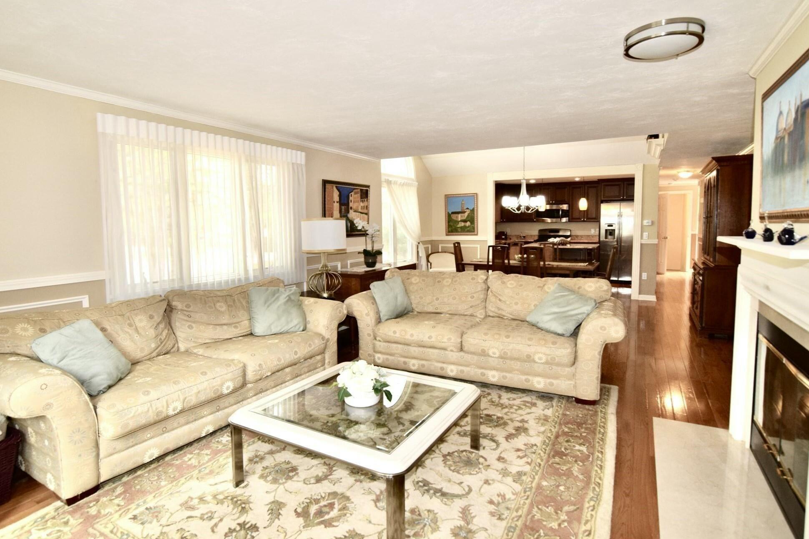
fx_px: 427
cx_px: 407
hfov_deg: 86.9
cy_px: 263
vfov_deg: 64.5
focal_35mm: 19
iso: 800
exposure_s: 1/125
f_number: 5.6
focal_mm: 12
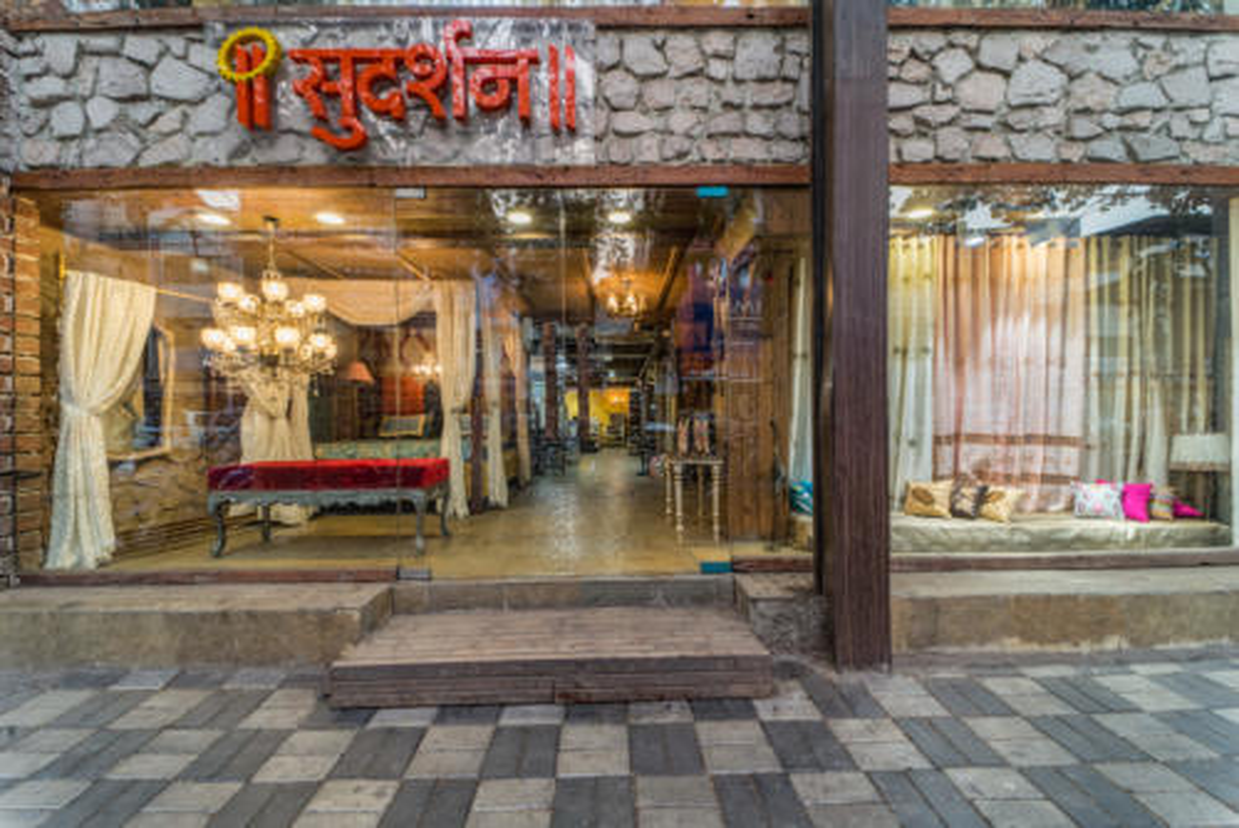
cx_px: 620
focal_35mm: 14
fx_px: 482
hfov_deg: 104.2
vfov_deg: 81.3
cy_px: 414
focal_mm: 14
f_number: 10
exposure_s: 1/25
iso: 500
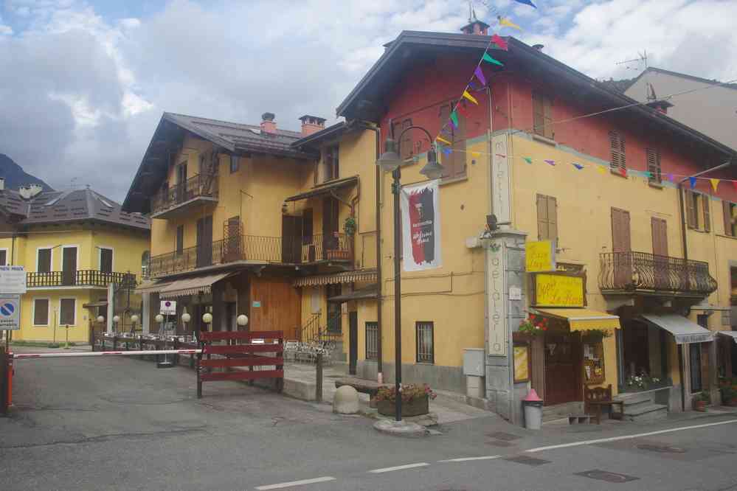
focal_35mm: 32
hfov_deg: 59.5
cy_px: 246
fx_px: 645
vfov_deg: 41.7
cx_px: 368
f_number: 11
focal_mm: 21
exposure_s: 1/60
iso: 200
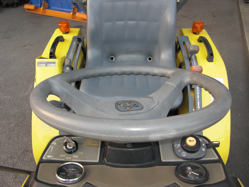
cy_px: 94
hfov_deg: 63.4
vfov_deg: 49.7
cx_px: 124
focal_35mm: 28
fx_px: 201
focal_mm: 4.9
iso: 100
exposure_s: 1/60
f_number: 2.6
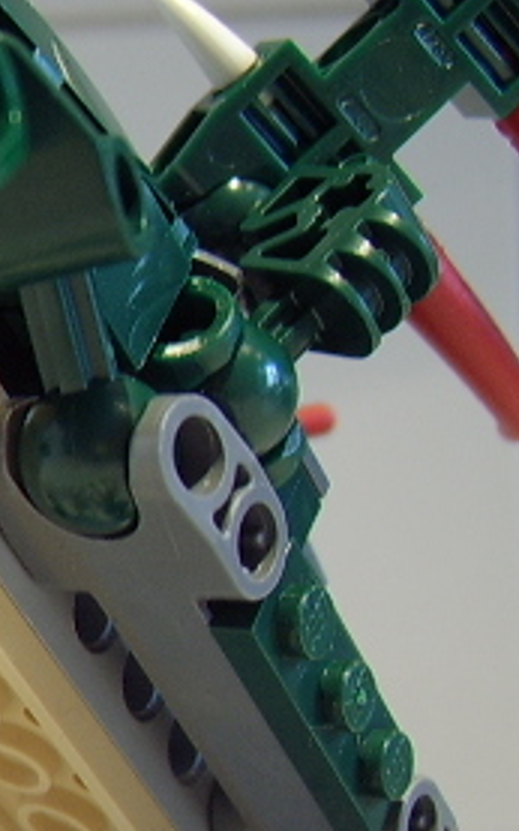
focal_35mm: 76
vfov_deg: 26.8
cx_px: -54
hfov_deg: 16.6
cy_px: 627
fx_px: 1721
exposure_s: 1/12
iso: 100
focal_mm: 8.13
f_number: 2.7
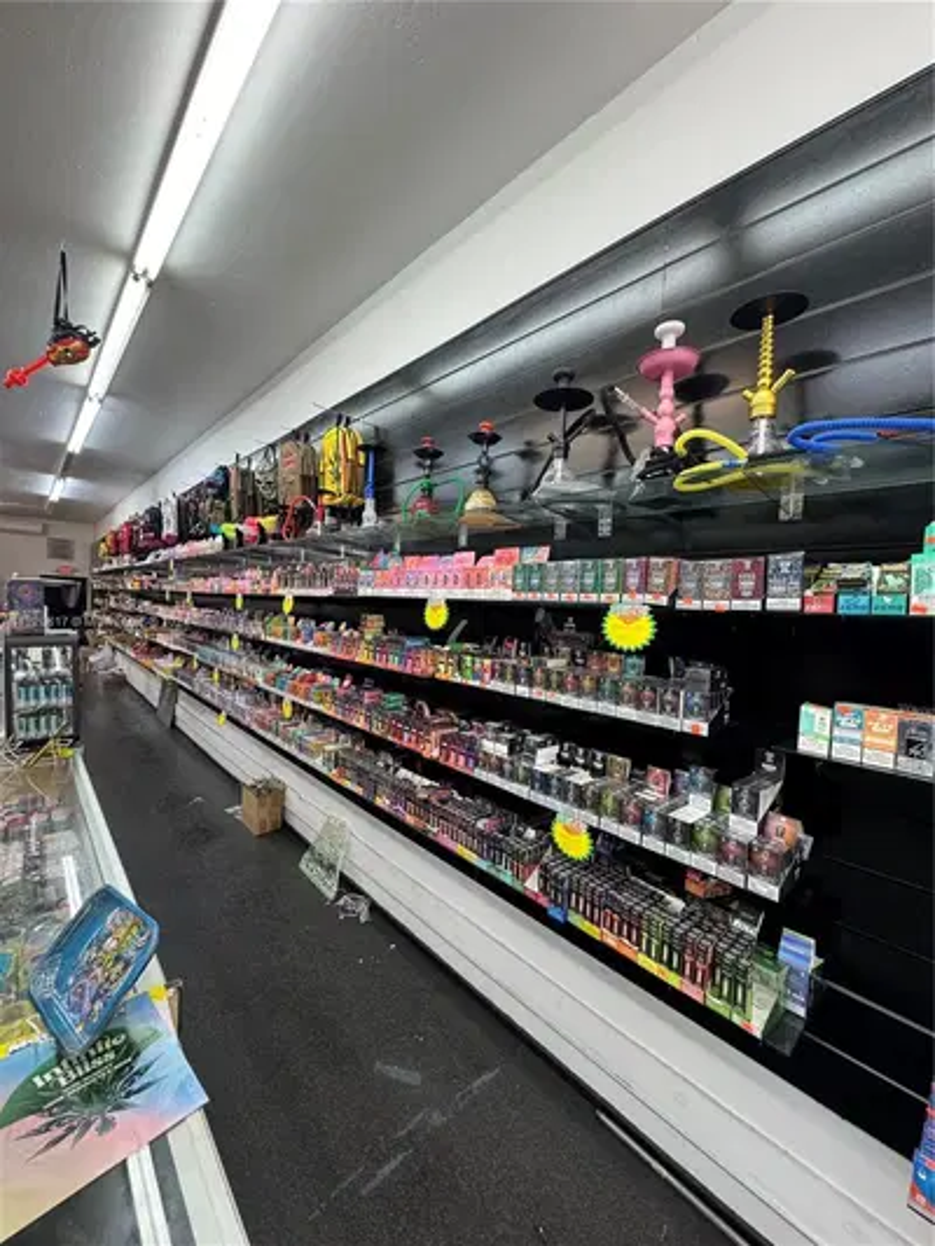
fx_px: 504
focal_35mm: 14
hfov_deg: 85.7
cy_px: 623
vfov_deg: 102.1
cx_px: 468
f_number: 2.2
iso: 250
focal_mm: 2.22
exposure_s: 1/120
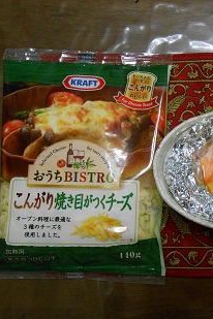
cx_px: 208
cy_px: 160
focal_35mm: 42
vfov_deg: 46.4
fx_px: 373
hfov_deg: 29.9
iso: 400
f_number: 3.8
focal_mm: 5.3
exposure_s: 1/30
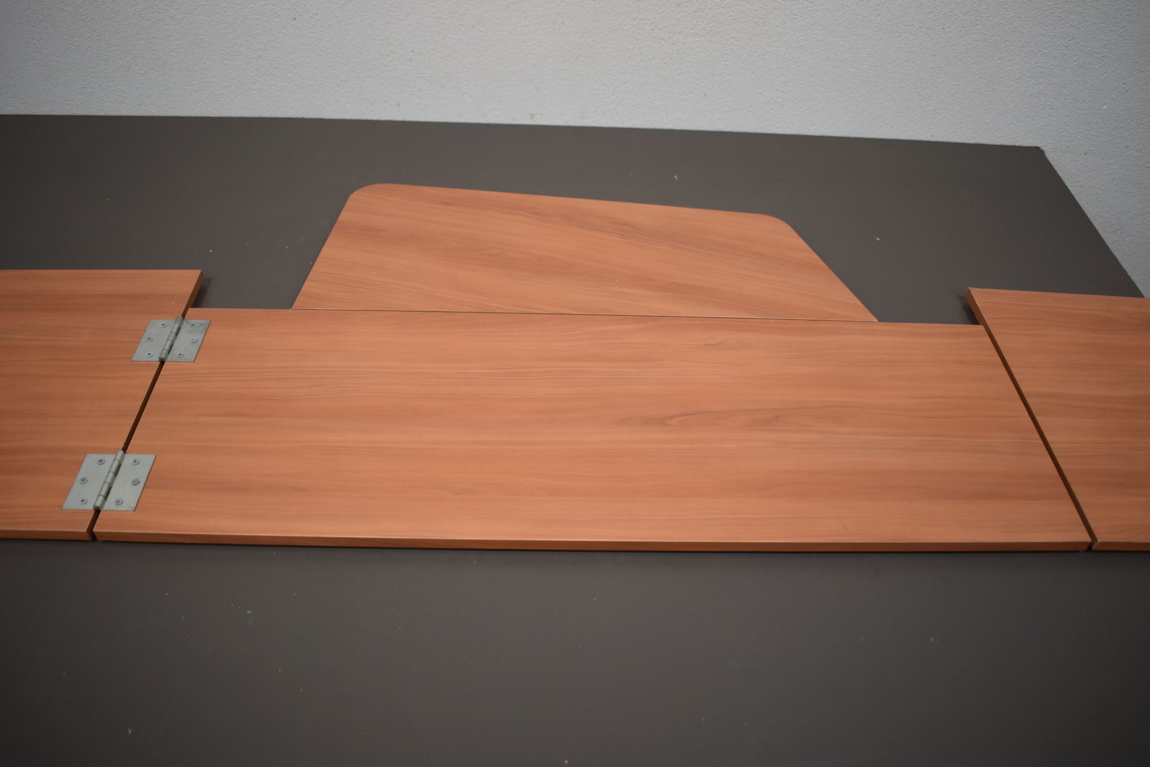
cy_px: 384
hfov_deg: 61.9
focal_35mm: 30
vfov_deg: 43.6
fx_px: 958
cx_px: 575
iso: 560
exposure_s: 1/250
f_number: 3.5
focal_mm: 20
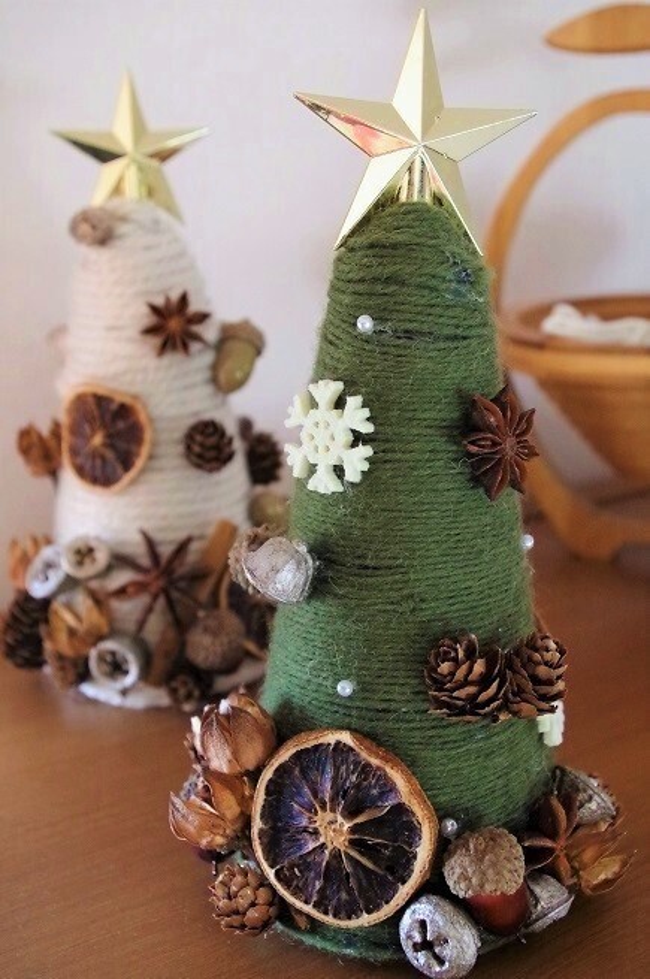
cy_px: 490
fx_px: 1140
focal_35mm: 42
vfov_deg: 46.4
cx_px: 325
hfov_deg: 31.8
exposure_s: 1/30
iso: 3200
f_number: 5
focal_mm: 28.13
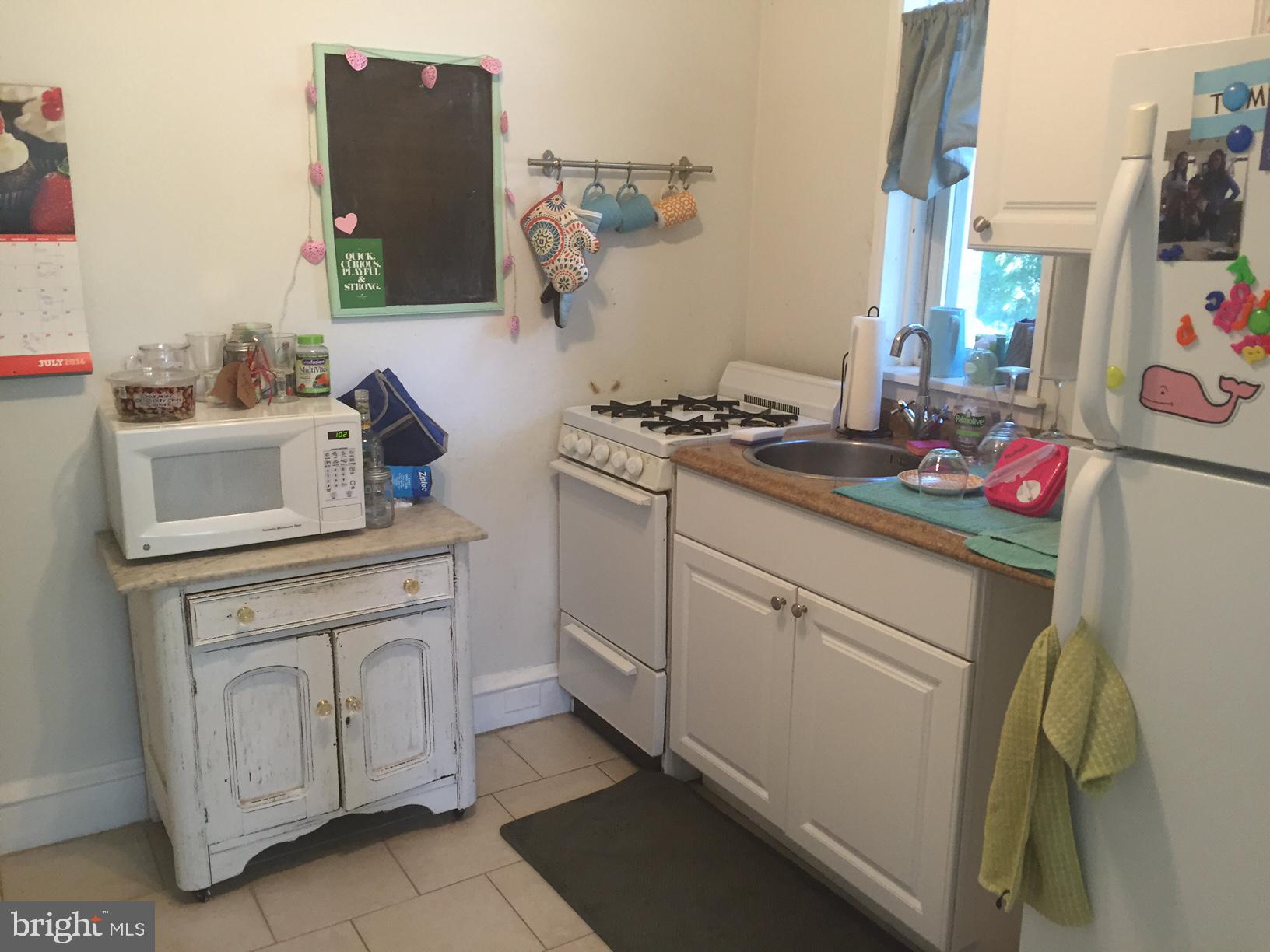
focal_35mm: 29
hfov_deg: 61.7
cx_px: 635
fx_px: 1064
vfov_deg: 48.2
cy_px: 476
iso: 100
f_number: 2.2
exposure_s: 1/30
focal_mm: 4.15
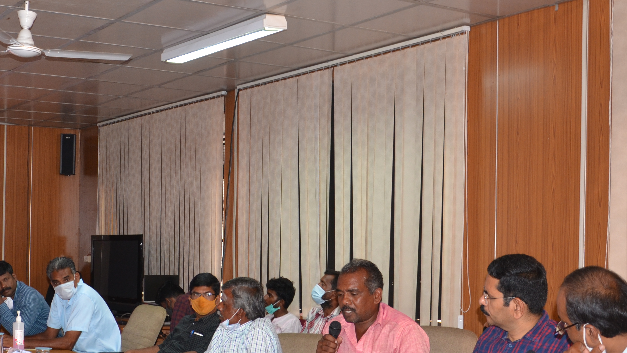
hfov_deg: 35.4
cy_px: 272
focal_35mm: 58
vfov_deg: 20.6
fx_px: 963
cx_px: 173
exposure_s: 1/60
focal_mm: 21
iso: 400
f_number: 4
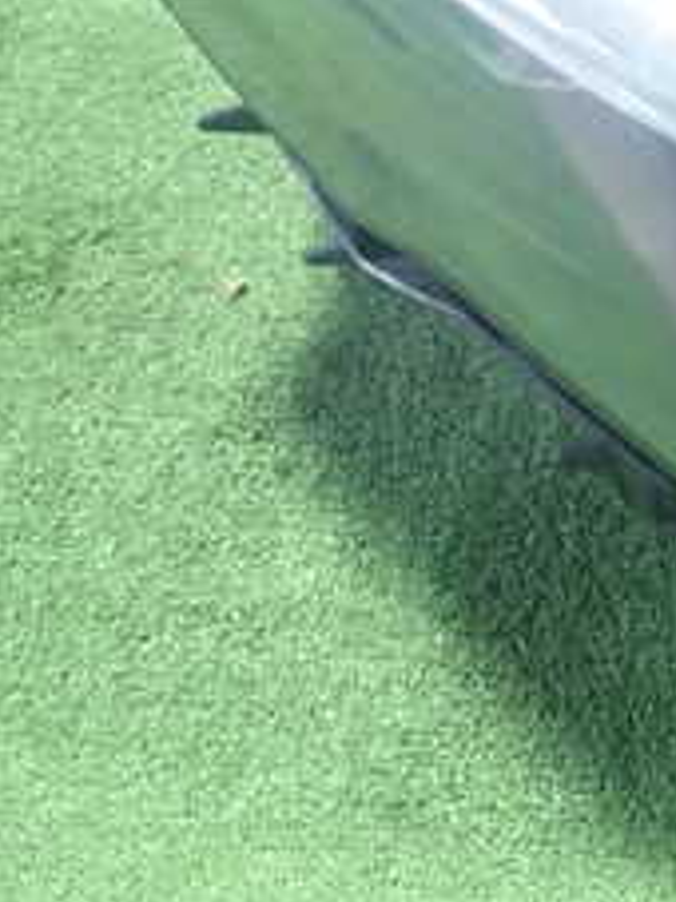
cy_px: 223
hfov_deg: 19.1
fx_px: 1720
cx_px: 1054
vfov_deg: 28.9
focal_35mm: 66
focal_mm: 4.5
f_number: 2
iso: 500
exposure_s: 1/30
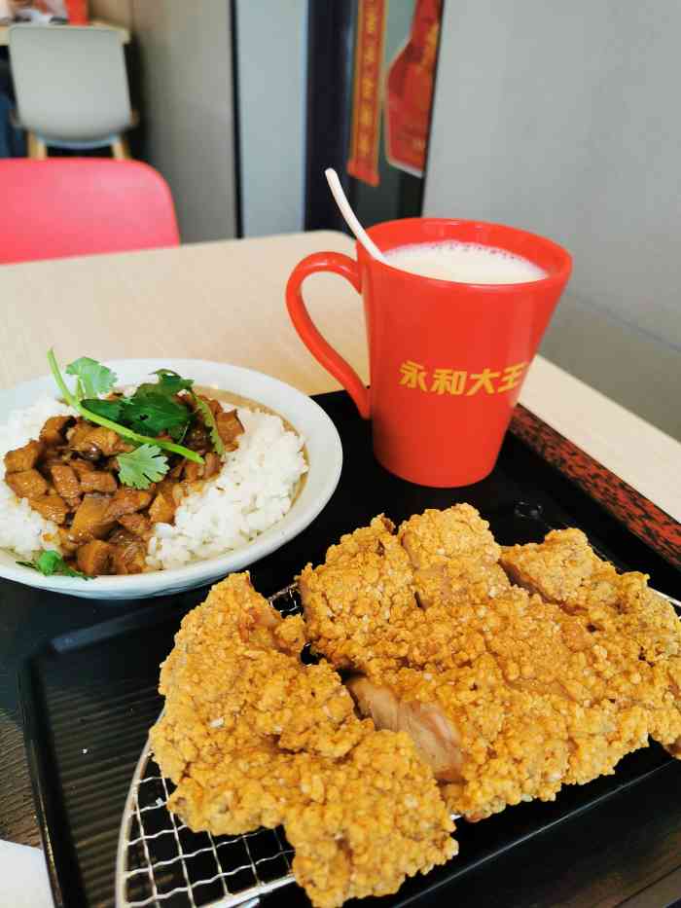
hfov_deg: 51.4
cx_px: 340
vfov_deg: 65.3
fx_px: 708
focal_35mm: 27
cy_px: 454
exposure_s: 1/115
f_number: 1.8
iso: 50
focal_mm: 5.58
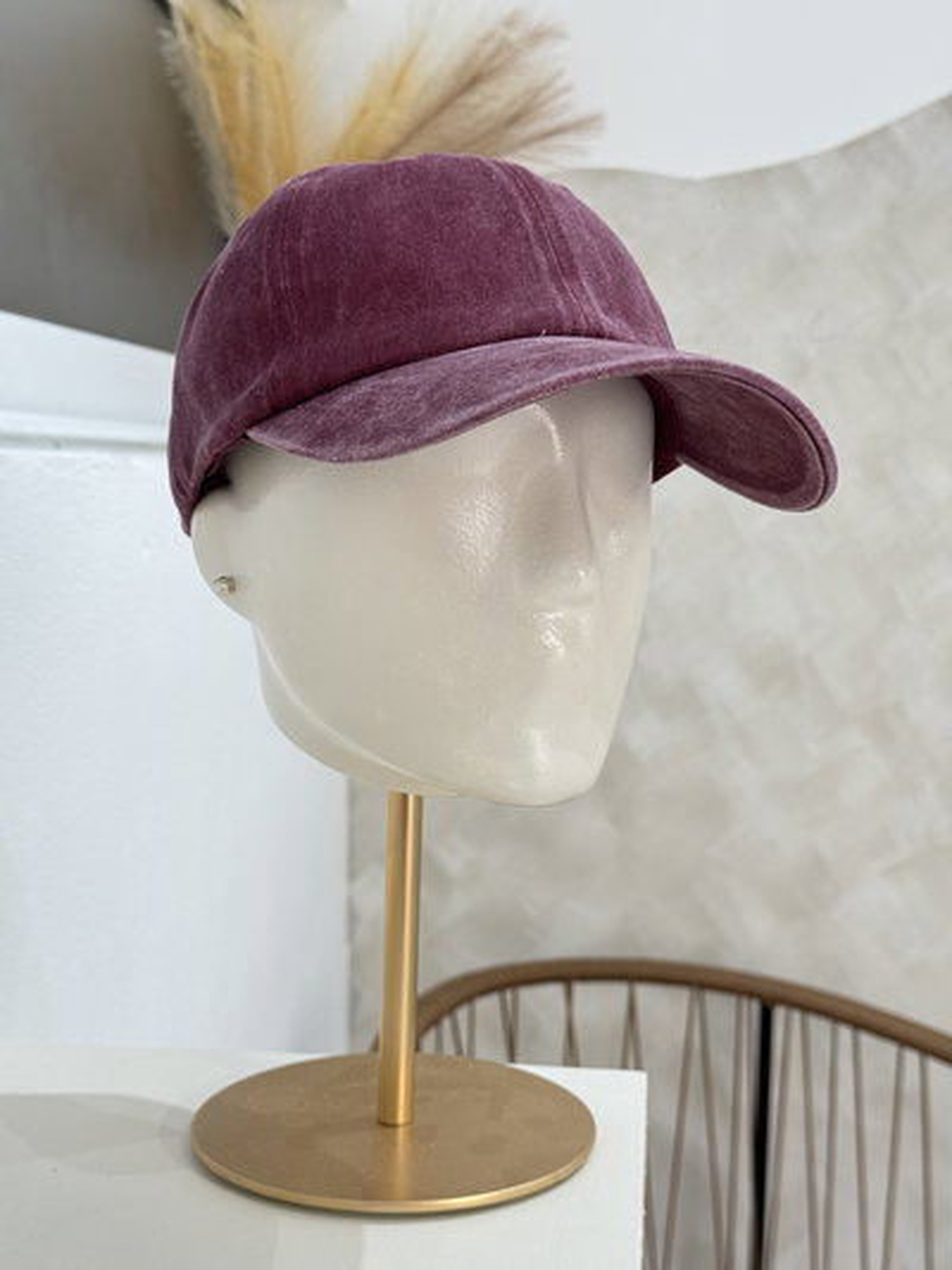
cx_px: 476
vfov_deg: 39.6
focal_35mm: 48
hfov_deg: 30.3
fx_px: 1759
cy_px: 635
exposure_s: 1/50
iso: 64
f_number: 1.78
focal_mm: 6.76
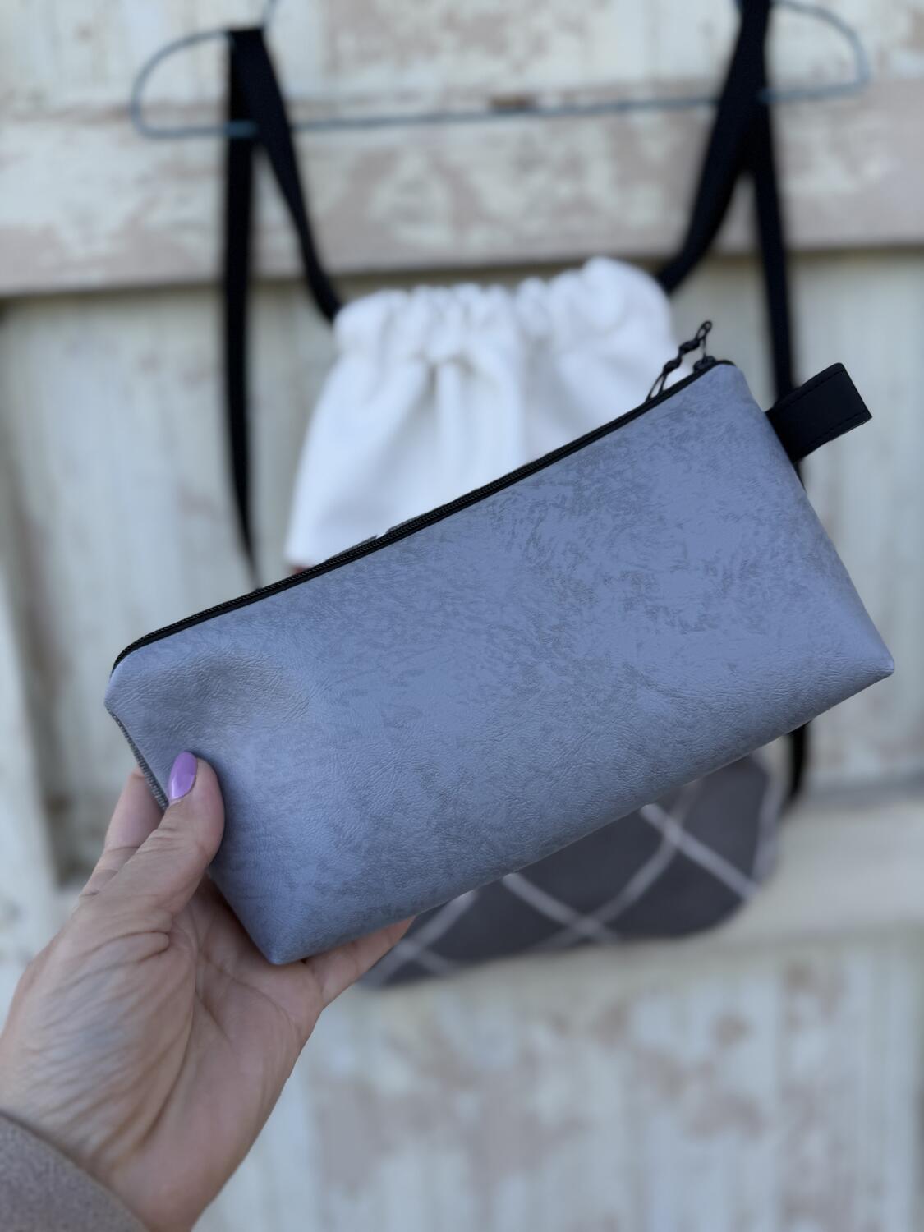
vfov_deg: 71.6
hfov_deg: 56.8
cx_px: 462
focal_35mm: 24
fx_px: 854
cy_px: 616
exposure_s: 1/979
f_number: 1.78
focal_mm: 6.76
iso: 80
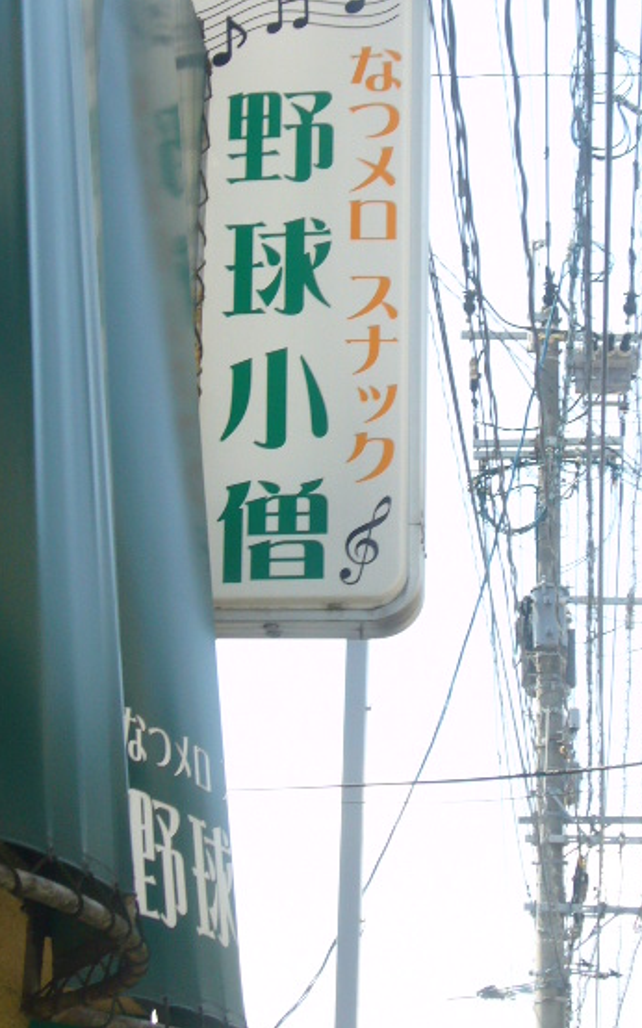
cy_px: 443
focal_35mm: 98
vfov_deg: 21.2
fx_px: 2745
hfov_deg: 13.3
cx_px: 293
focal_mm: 9.6
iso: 80
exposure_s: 1/250
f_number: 4
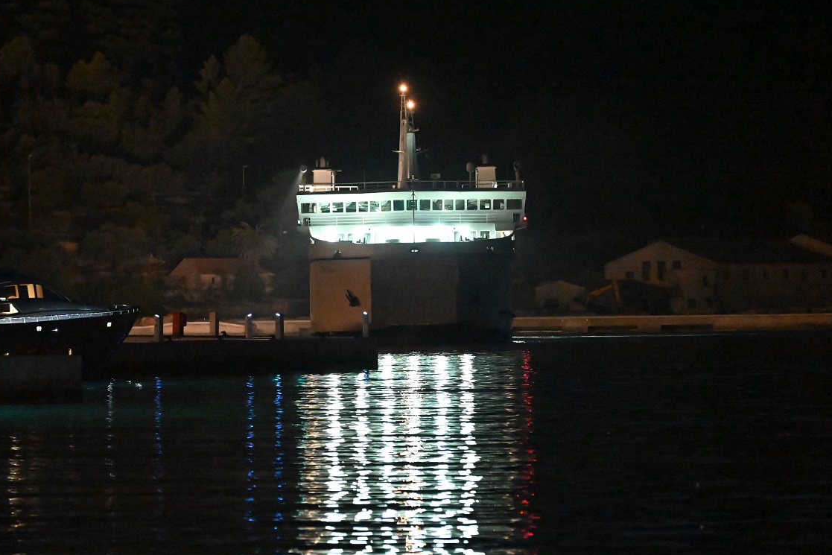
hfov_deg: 8.0
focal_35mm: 256
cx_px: 369
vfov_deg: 5.4
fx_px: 5917
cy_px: 303
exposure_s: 1/25
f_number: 5.3
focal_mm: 220
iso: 25600
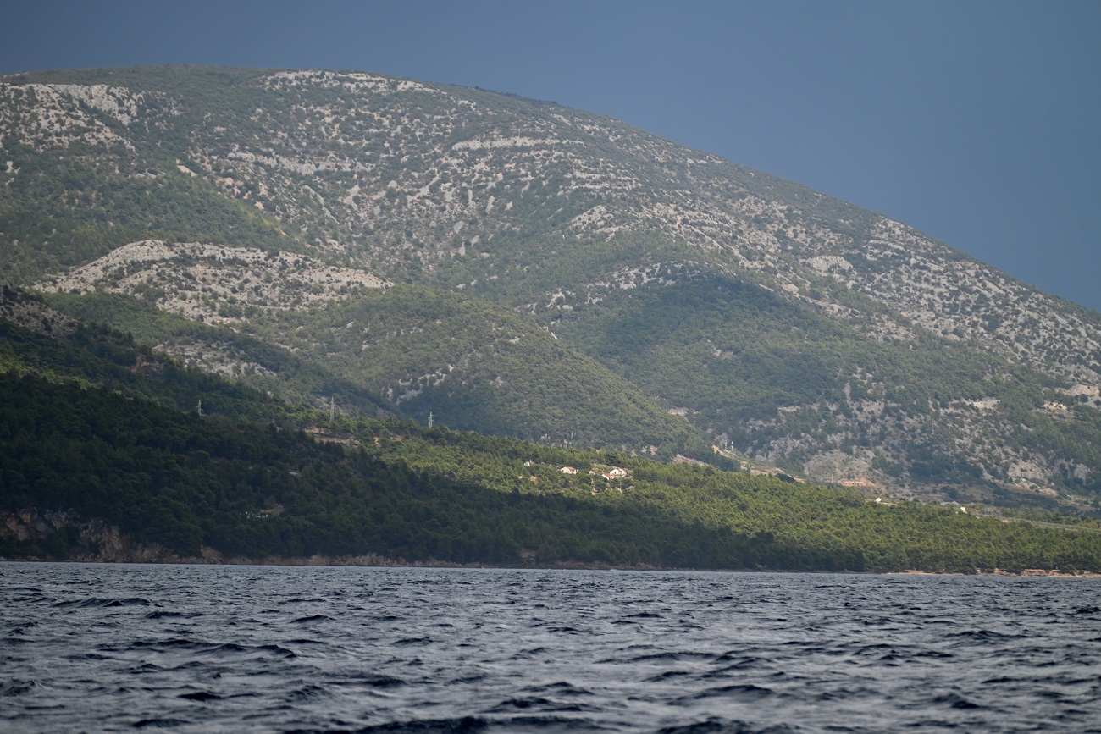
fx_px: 6729
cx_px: 550
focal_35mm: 220
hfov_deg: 9.4
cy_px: 367
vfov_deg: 6.2
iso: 140
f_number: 5.6
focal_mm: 220
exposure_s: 1/1000
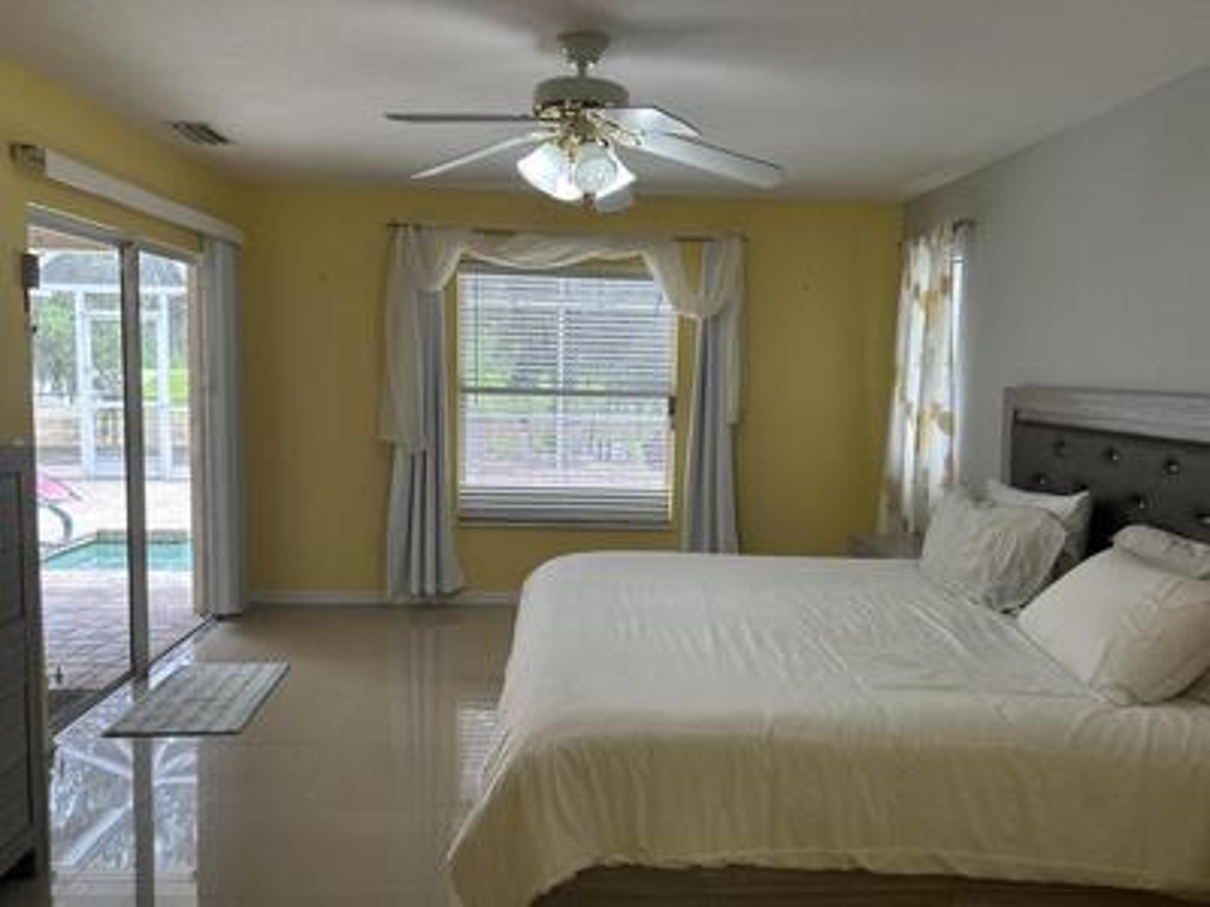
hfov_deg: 67.3
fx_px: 909
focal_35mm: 26
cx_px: 605
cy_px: 454
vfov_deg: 53.1
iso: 50
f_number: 1.5
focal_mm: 5.7
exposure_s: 1/147
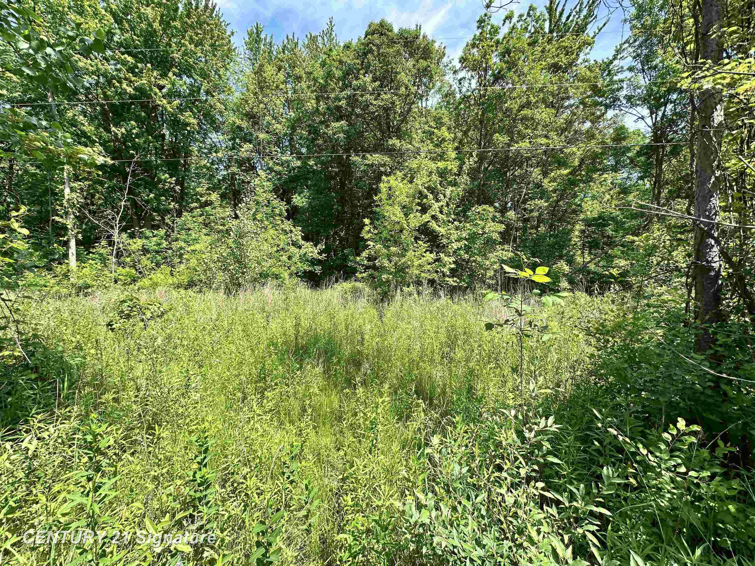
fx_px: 305
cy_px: 283
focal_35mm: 14
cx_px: 378
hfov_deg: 102.1
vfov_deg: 85.7
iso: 40
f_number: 2.2
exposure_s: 1/678
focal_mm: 2.22
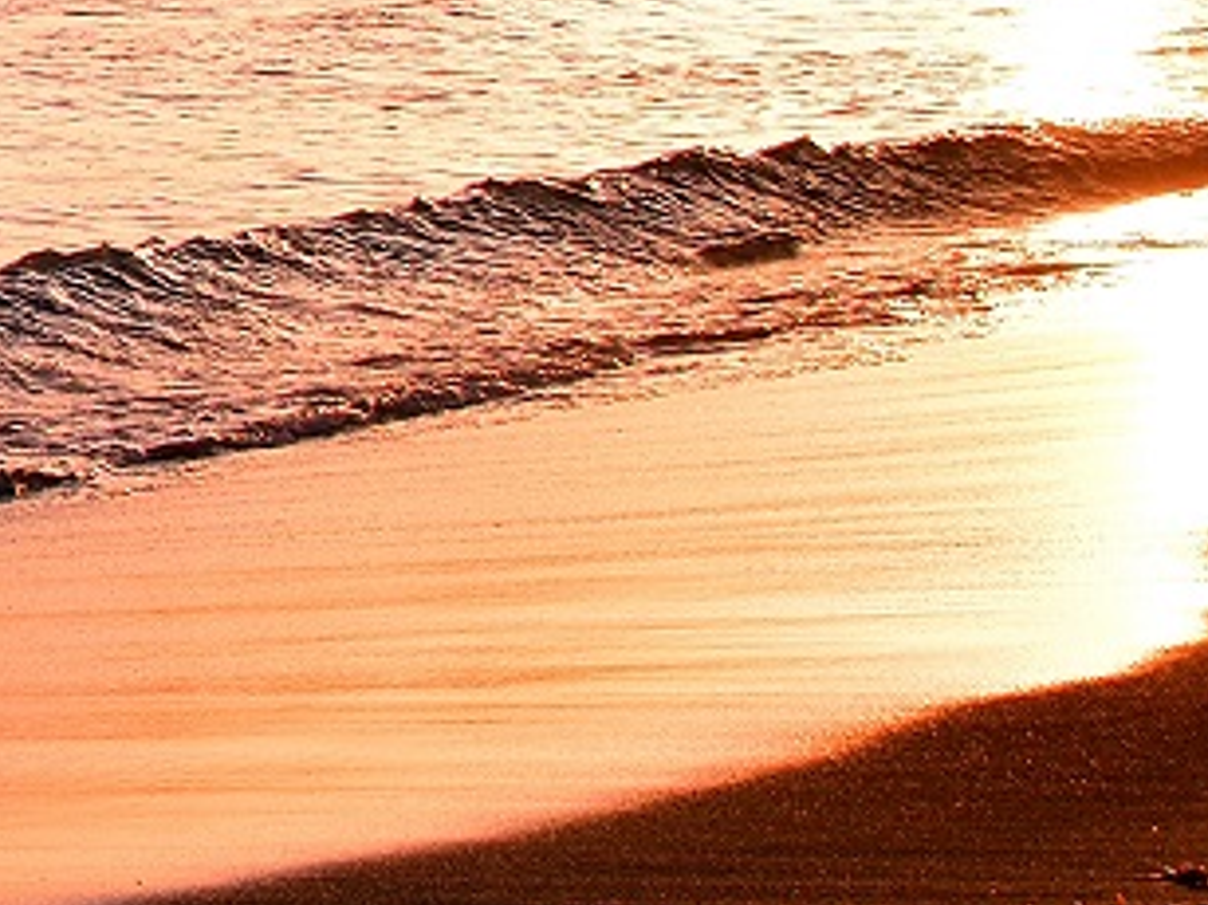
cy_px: -732
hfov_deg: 13.5
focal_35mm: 127
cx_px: -1117
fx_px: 4430
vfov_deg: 10.9
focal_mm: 18
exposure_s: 1/750
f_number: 6.7
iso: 100
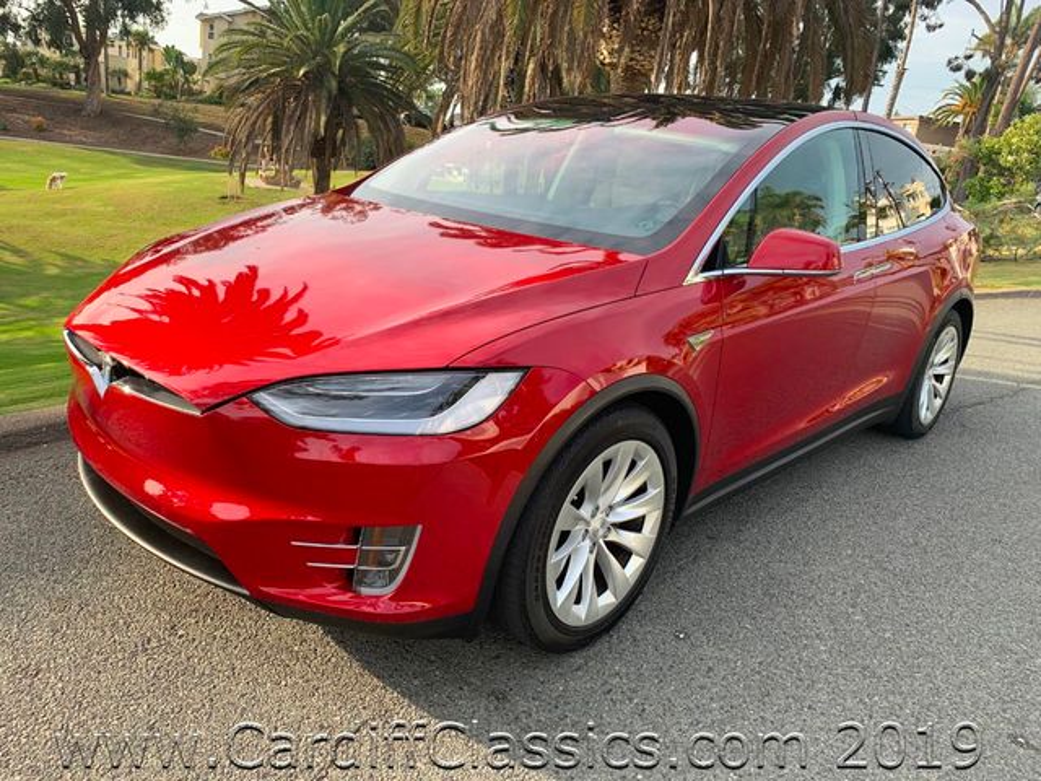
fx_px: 782
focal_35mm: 26
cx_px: 520
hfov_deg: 67.3
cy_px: 390
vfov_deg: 53.1
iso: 25
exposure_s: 1/350
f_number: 1.8
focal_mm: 4.25
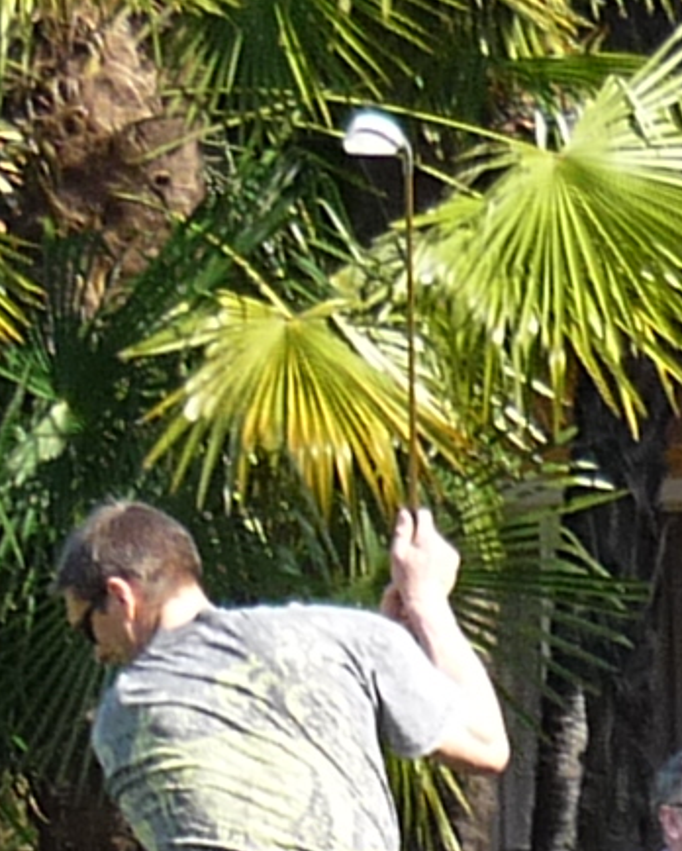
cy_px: 967
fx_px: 6097
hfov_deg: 6.4
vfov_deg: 7.9
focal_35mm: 242
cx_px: 382
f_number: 2.8
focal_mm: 5.5
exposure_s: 1/400
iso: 100
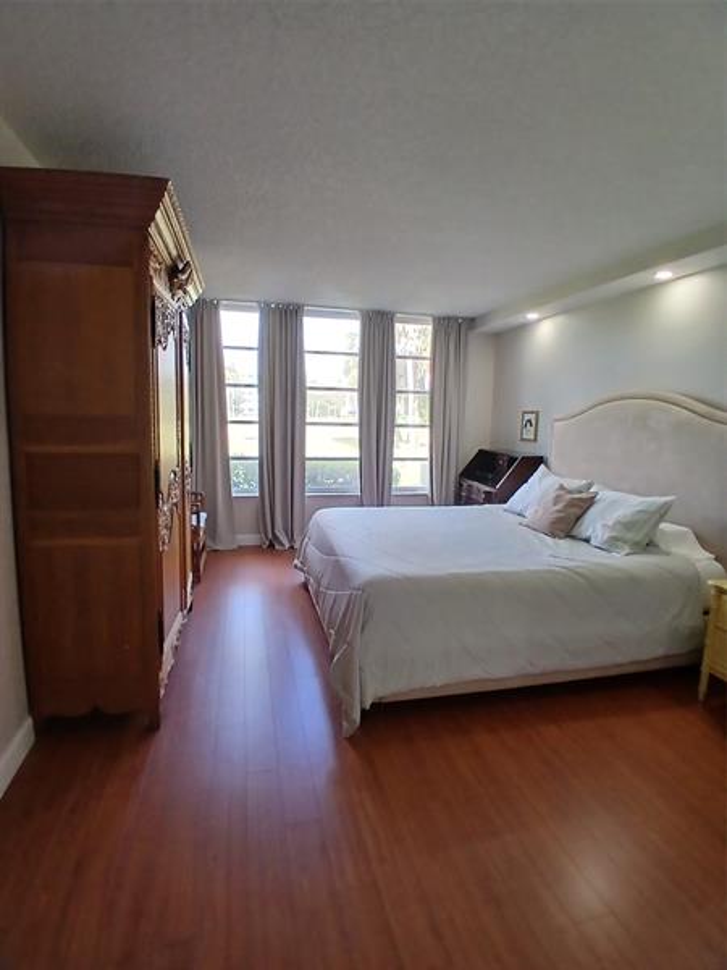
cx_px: 364
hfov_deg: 74.7
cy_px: 485
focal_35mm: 17
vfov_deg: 91.0
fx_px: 476
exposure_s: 1/40
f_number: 2.2
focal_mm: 1.4
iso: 100
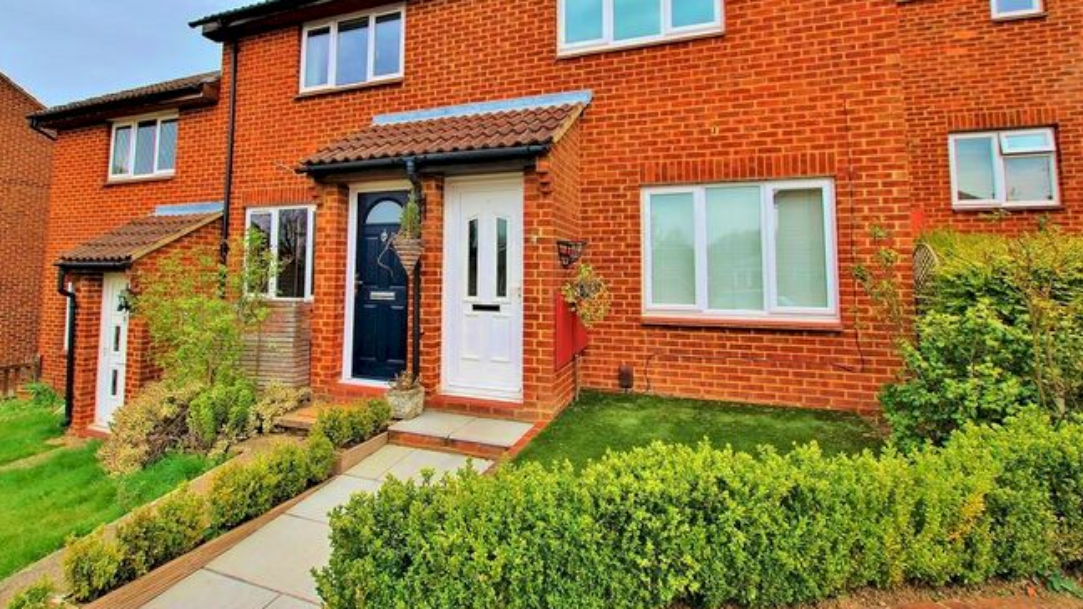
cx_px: 501
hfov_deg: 95.8
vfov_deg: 63.0
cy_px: 229
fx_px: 488
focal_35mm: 17
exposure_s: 1/160
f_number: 6.3
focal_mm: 10
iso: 100
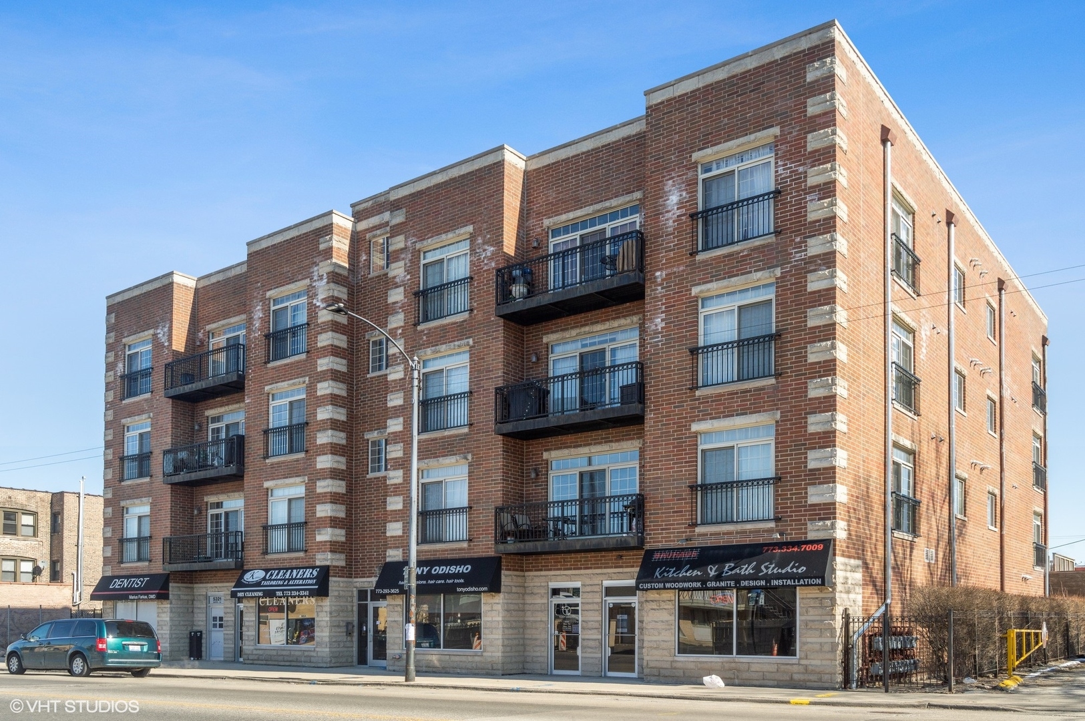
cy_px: 360
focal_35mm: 28
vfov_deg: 45.6
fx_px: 858
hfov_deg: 64.6
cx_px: 542
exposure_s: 1/400
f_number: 8
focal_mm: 19
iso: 200
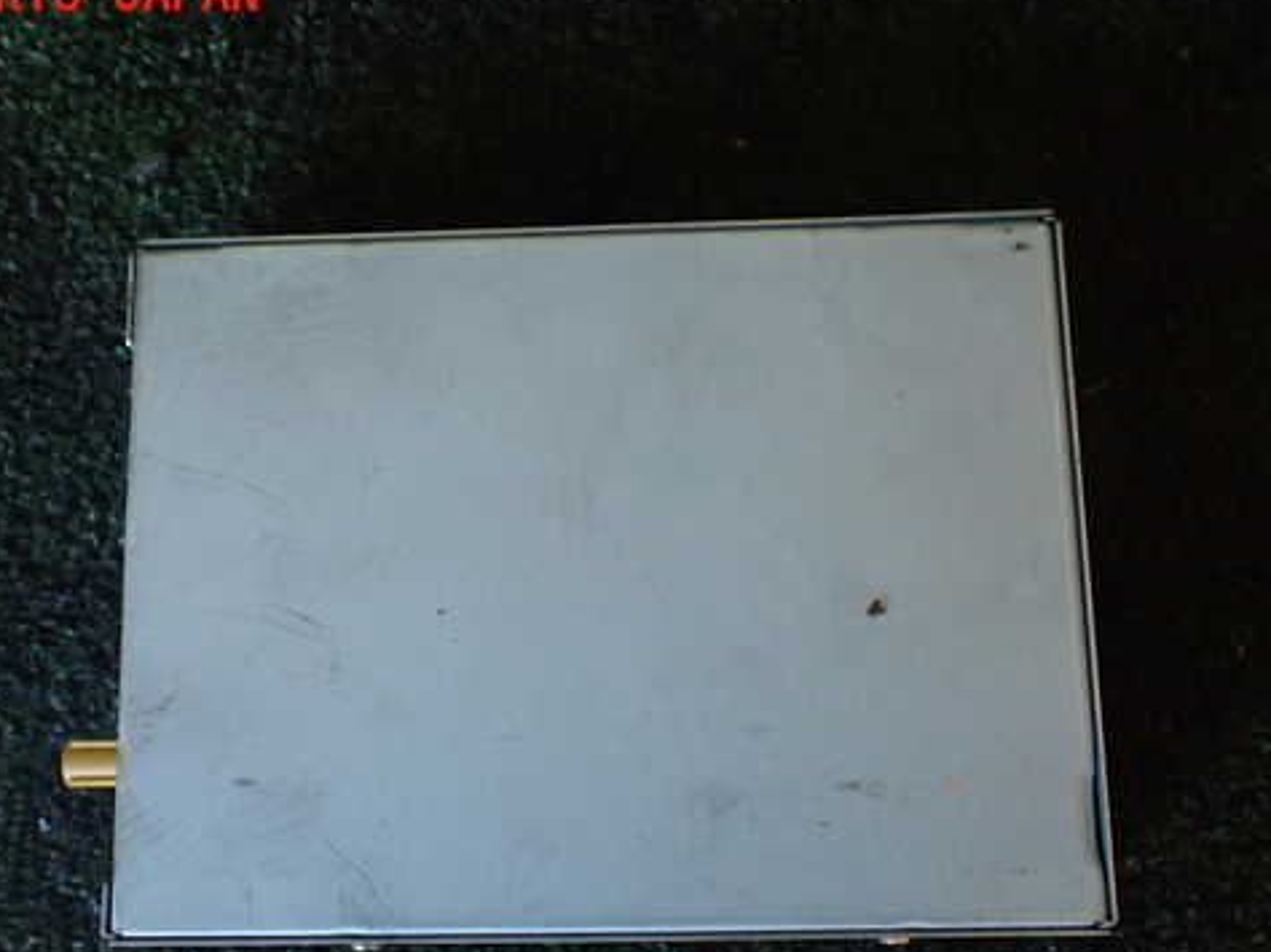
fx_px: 1395
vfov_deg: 37.6
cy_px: 563
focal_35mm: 38
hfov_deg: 48.9
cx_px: 577
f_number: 2.3
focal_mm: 5.4
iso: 640
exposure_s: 1/125
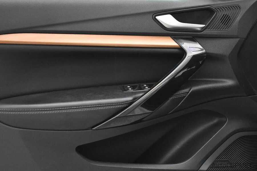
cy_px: 86
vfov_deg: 23.8
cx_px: 128
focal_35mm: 57
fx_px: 407
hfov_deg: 35.1
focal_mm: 38
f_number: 4.8
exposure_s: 1/50
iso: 4500
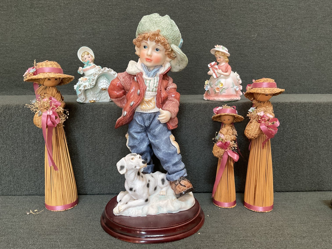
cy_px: 124
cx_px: 166
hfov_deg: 61.7
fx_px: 278
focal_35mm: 29
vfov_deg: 48.2
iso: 100
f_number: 1.8
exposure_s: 1/60
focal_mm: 3
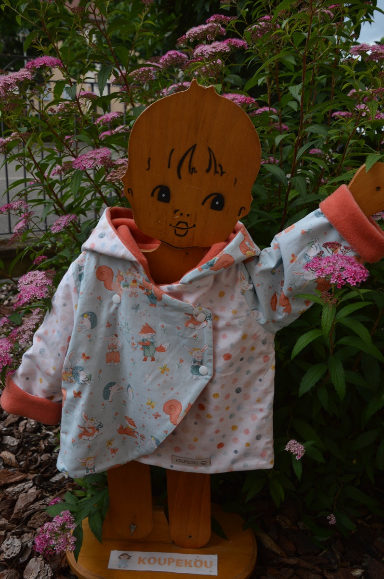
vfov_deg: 55.2
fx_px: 553
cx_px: 192
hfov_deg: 38.3
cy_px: 290
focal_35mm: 34
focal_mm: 23
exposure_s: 1/200
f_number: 6.3
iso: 100
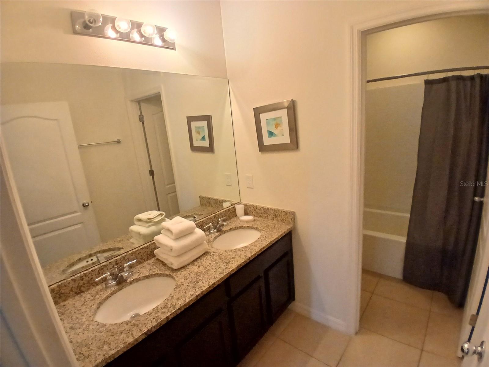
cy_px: 184
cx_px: 244
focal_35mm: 17
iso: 320
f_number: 2.2
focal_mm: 1.4
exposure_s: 1/30
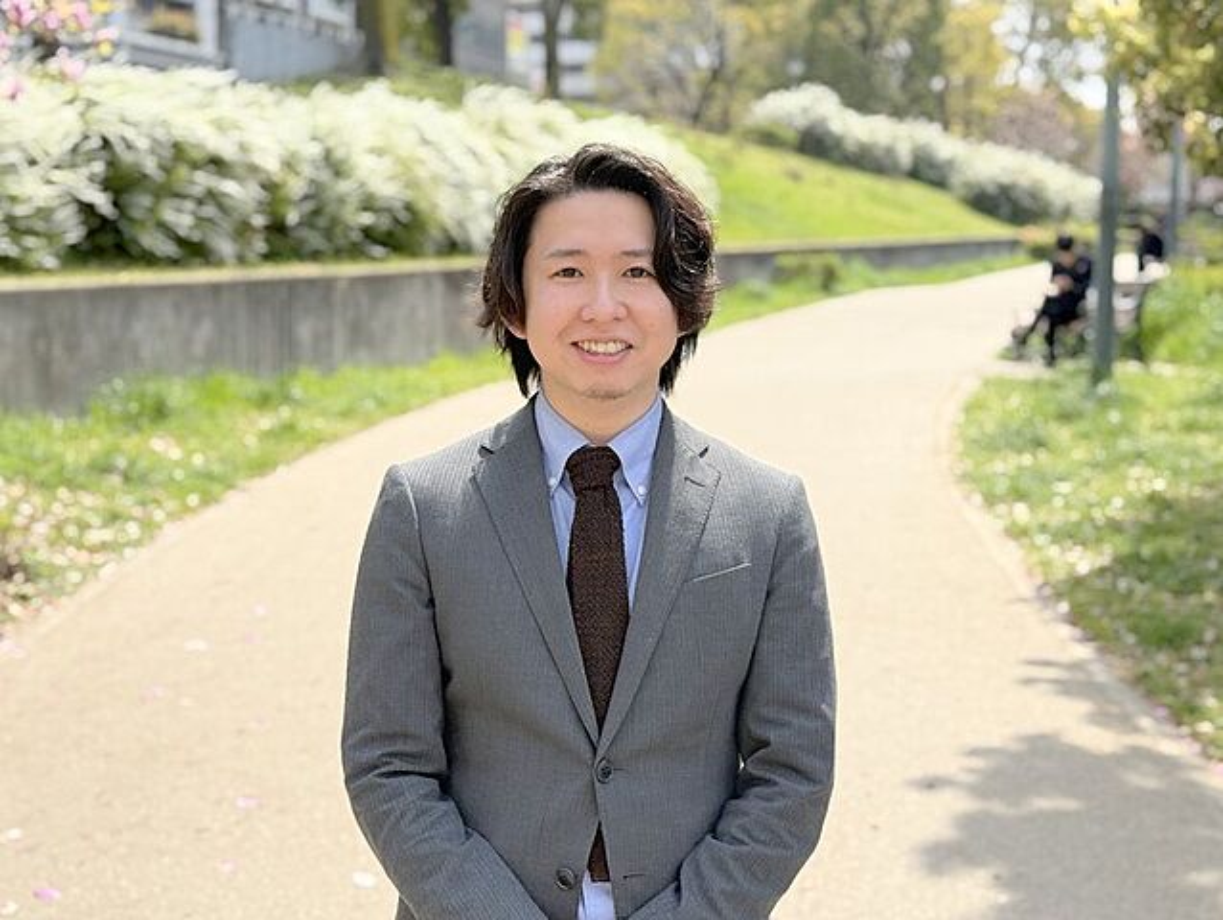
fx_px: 1698
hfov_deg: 39.6
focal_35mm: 48
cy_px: 460
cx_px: 612
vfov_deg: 30.3
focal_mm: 6.76
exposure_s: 1/2667
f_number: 1.78
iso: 80
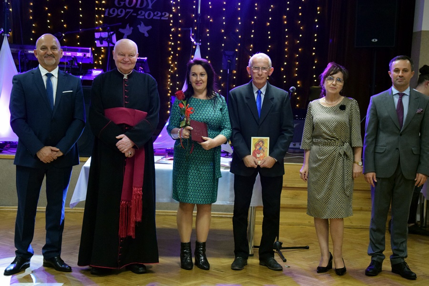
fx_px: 751
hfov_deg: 31.9
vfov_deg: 21.6
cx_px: 214
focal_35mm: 63
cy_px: 143
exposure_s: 1/100
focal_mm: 42
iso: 5000
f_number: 4.8
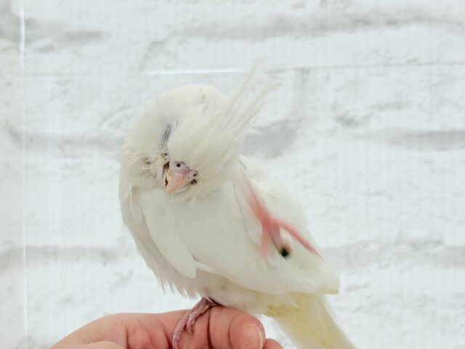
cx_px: 232
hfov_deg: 36.8
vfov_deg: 28.0
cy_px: 174
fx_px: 699
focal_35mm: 52
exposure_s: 1/100
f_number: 1.6
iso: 32
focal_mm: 5.96
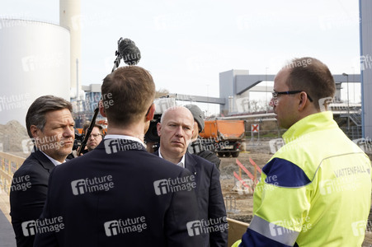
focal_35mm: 45
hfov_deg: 43.6
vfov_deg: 29.8
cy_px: 124
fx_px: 465
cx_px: 186
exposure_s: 1/320
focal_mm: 45
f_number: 6.3
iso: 320
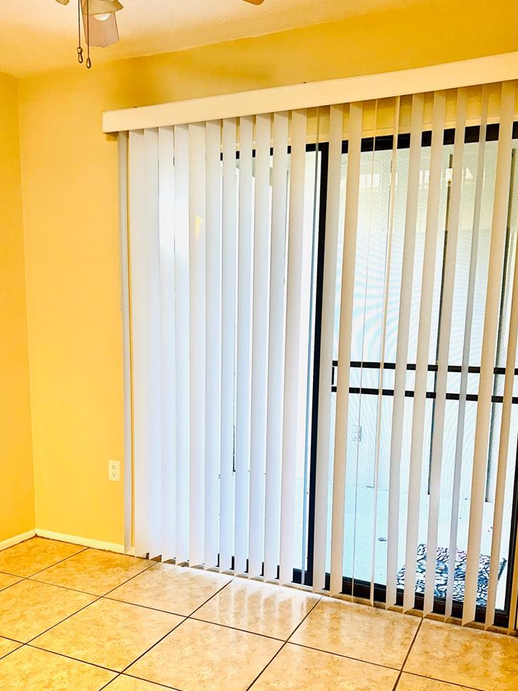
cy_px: 409
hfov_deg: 46.8
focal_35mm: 30
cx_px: 263
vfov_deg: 59.5
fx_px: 599
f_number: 1.78
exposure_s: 1/120
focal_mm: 6.86
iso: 160
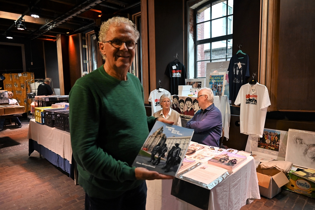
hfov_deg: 73.7
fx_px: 210
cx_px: 158
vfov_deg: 53.2
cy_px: 105
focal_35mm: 24
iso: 2800
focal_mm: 24
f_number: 4
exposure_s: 1/125
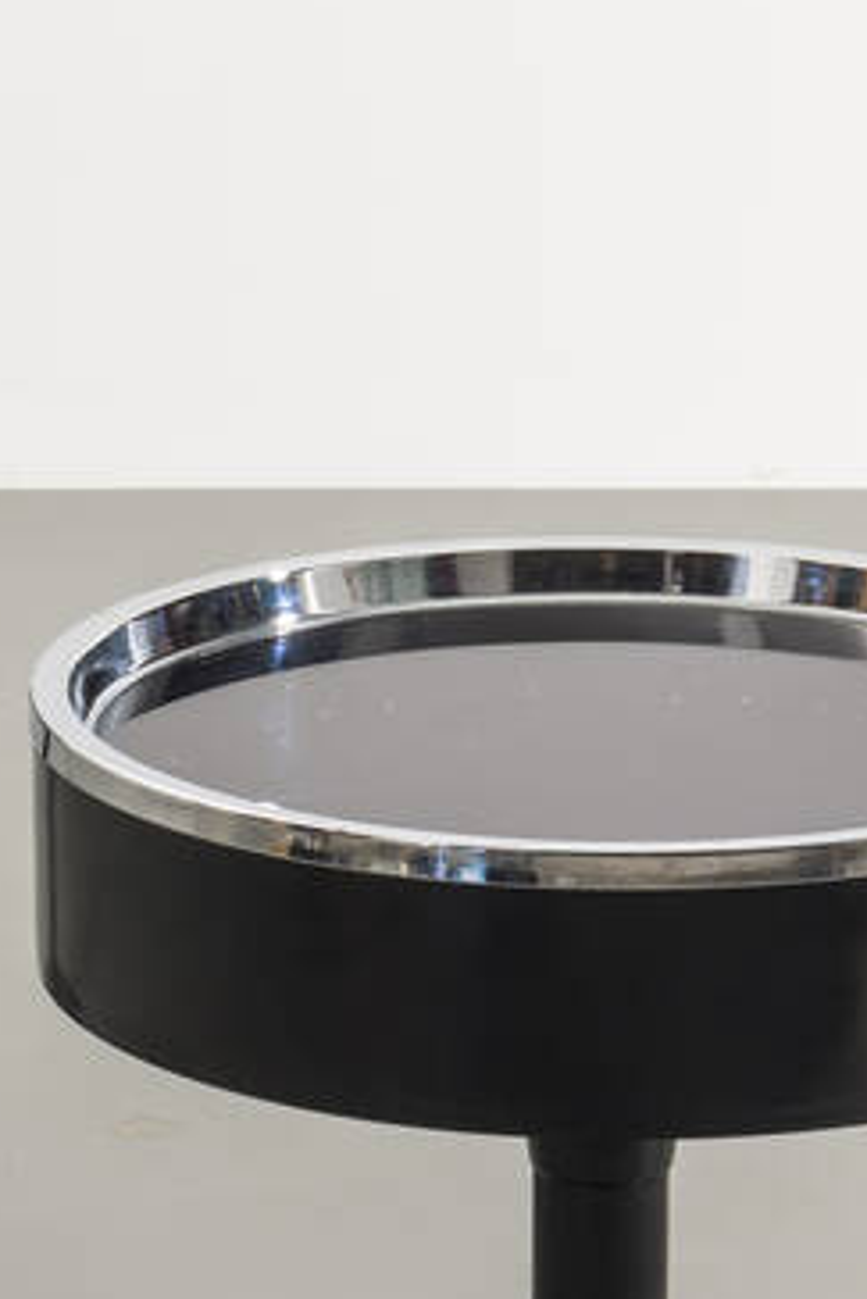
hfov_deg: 6.1
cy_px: 874
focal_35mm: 223
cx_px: -16
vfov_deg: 9.2
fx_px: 8048
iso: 100
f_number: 14
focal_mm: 58
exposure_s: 1/200
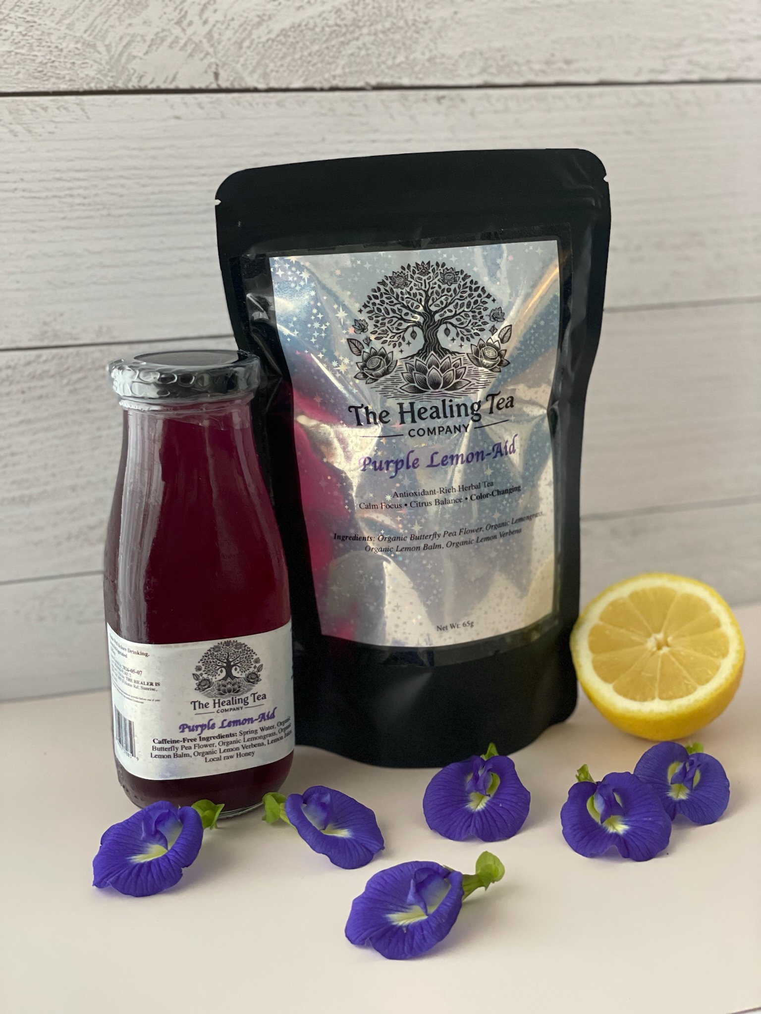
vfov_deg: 36.8
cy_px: 507
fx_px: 1524
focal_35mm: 52
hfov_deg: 28.0
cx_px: 380
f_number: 2
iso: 250
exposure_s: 1/72
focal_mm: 6
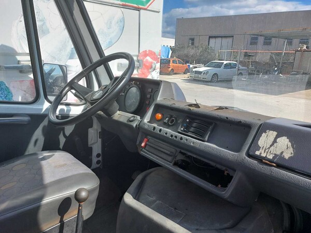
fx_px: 225
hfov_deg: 69.4
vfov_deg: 54.9
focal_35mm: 25
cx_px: 156
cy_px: 116
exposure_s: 1/617
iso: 25
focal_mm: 5.23
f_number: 1.8
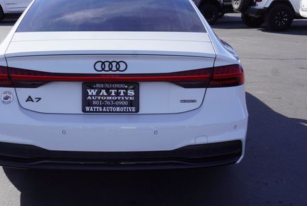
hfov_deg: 41.0
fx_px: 407
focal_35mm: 48
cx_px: 117
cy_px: 94
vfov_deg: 28.3
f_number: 10
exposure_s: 1/125
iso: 100
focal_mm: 23
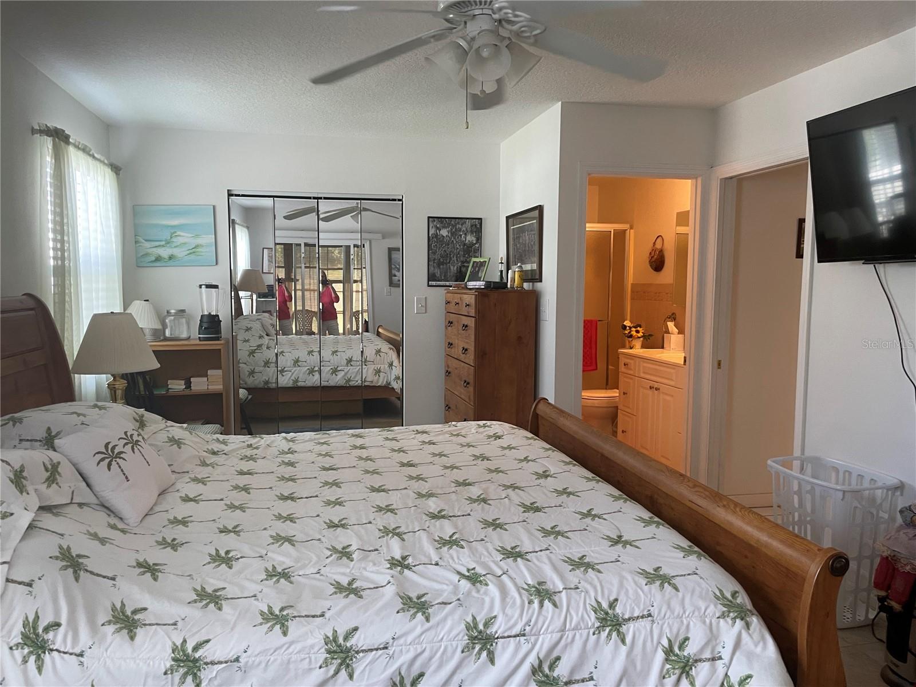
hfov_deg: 67.3
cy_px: 344
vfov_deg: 53.1
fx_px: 688
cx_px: 458
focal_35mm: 26
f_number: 1.6
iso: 80
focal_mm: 4.2
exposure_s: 1/60
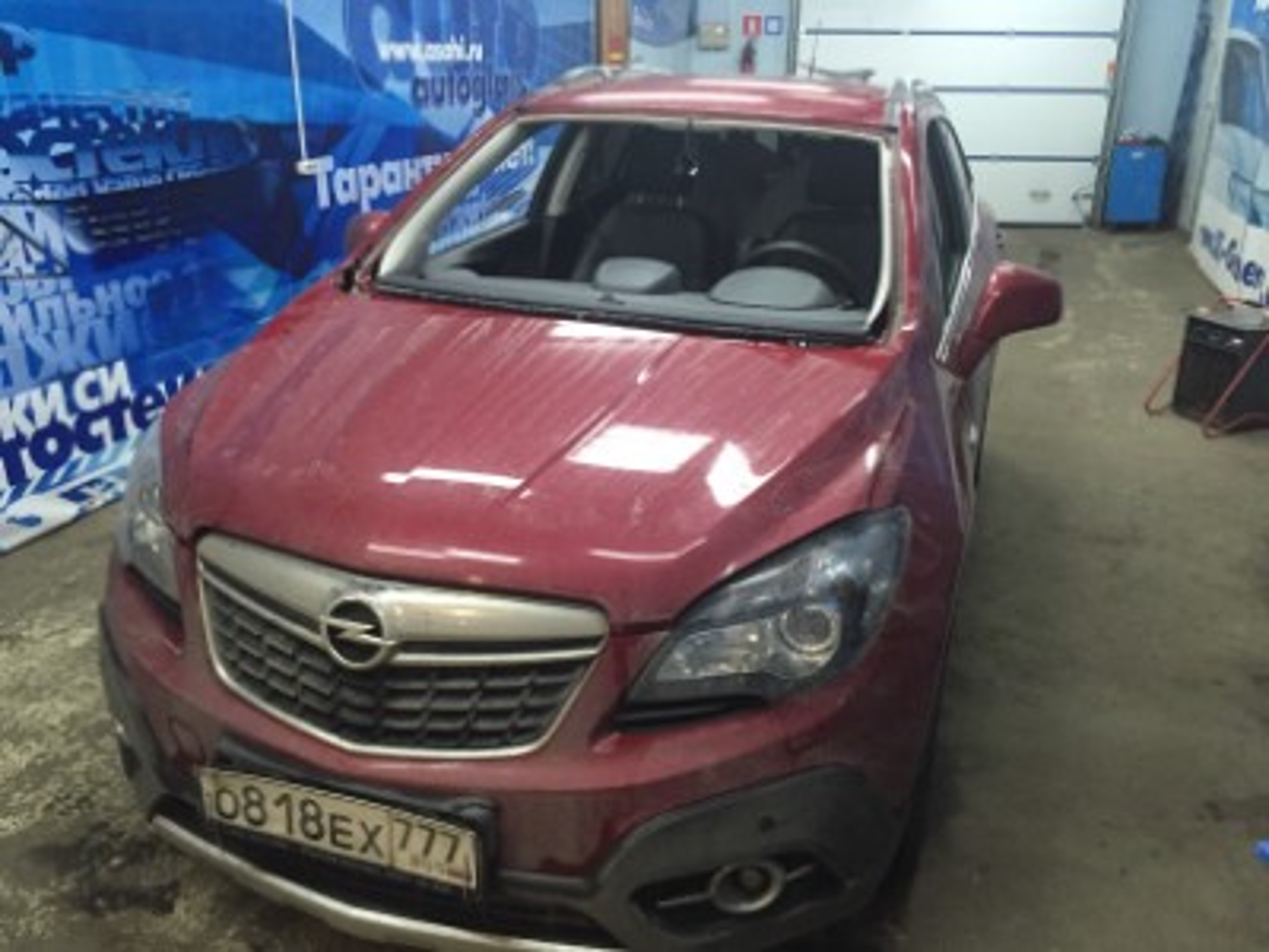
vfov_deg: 48.2
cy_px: 476
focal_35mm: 29
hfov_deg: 61.7
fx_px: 1063
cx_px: 634
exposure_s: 1/33
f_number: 2.2
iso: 320
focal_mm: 4.15
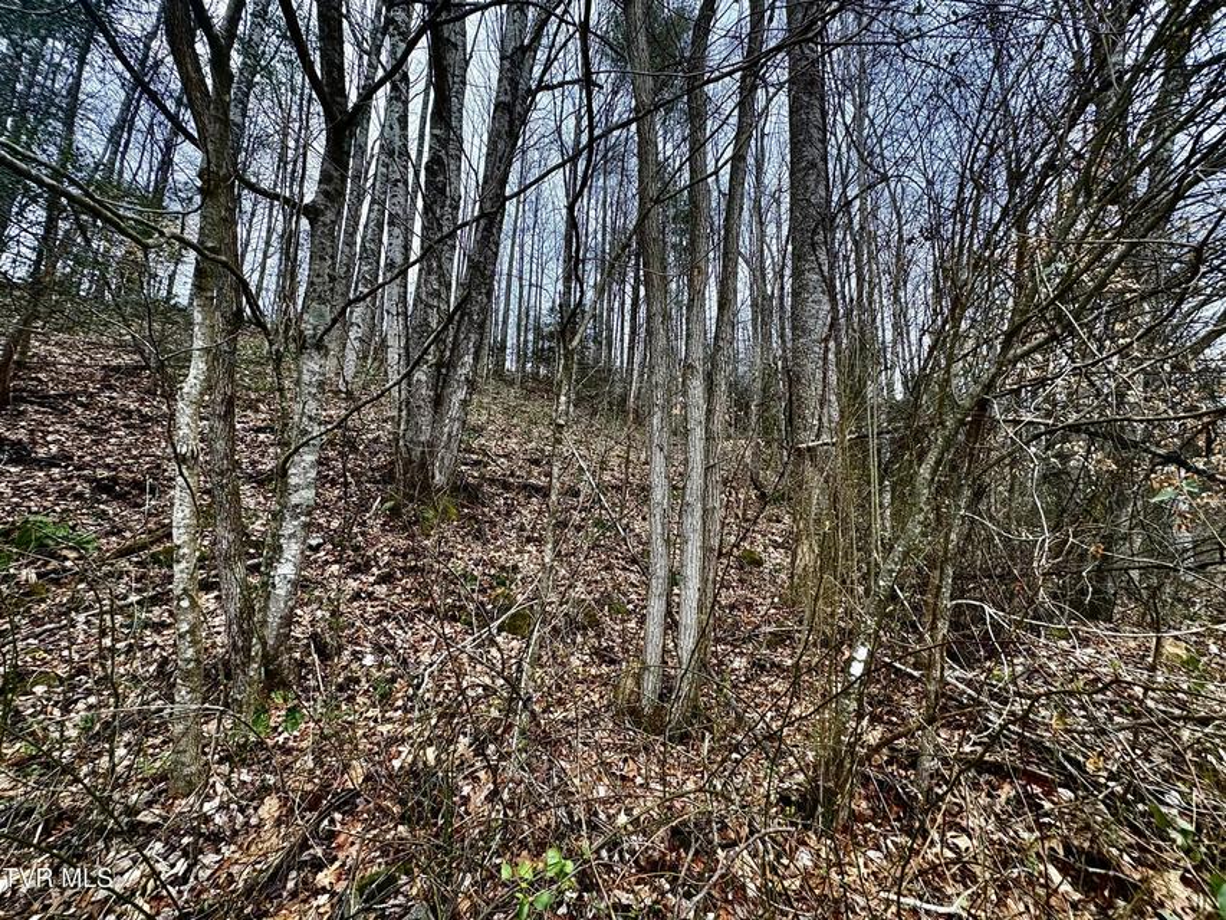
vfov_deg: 85.7
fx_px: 496
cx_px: 613
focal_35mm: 14
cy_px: 460
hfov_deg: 102.1
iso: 64
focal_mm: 2.22
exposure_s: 1/159
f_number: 2.2
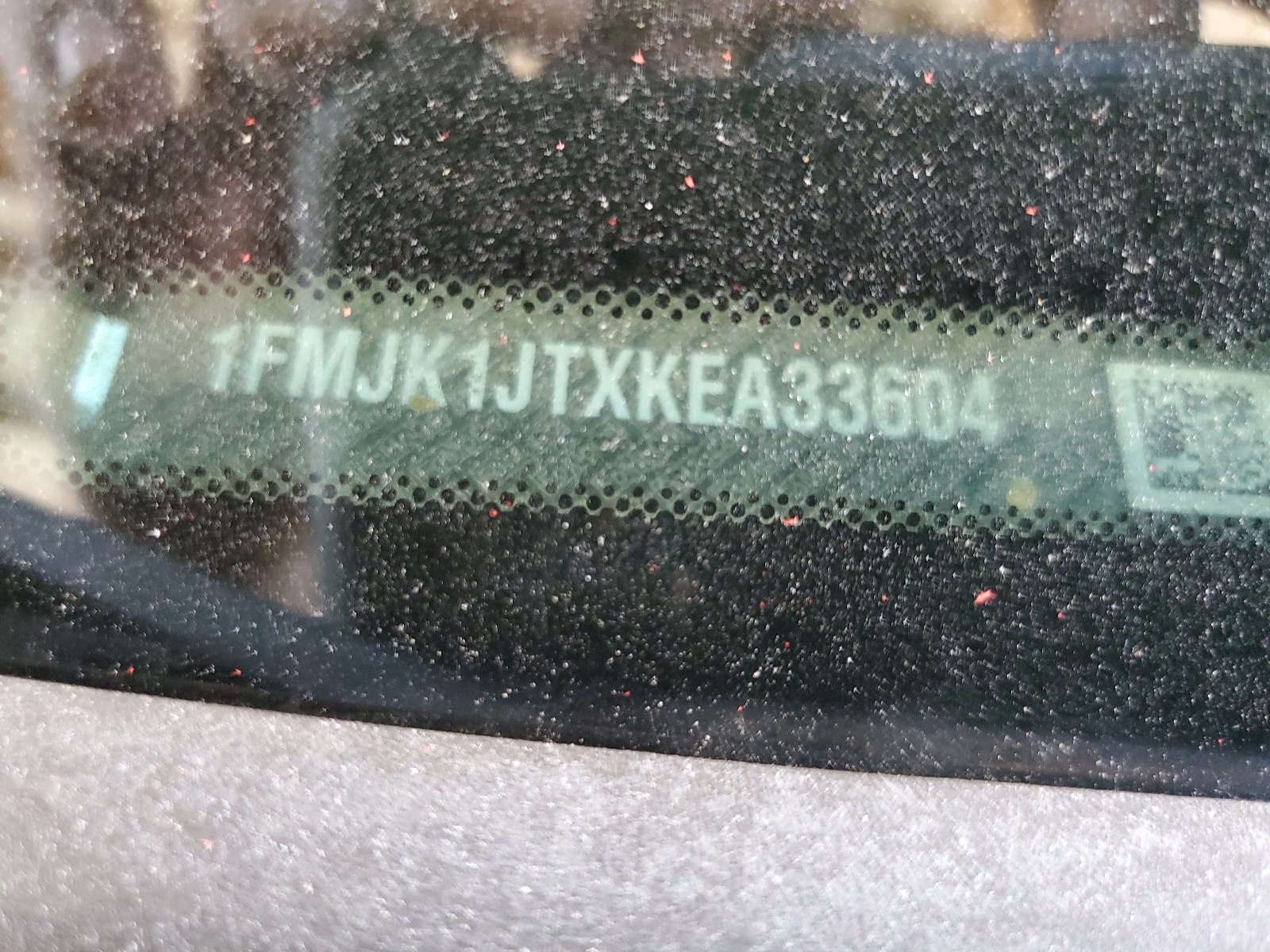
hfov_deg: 67.3
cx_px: 635
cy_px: 476
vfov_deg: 53.1
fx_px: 954
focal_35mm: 26
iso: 371
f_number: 1.5
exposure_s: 1/40
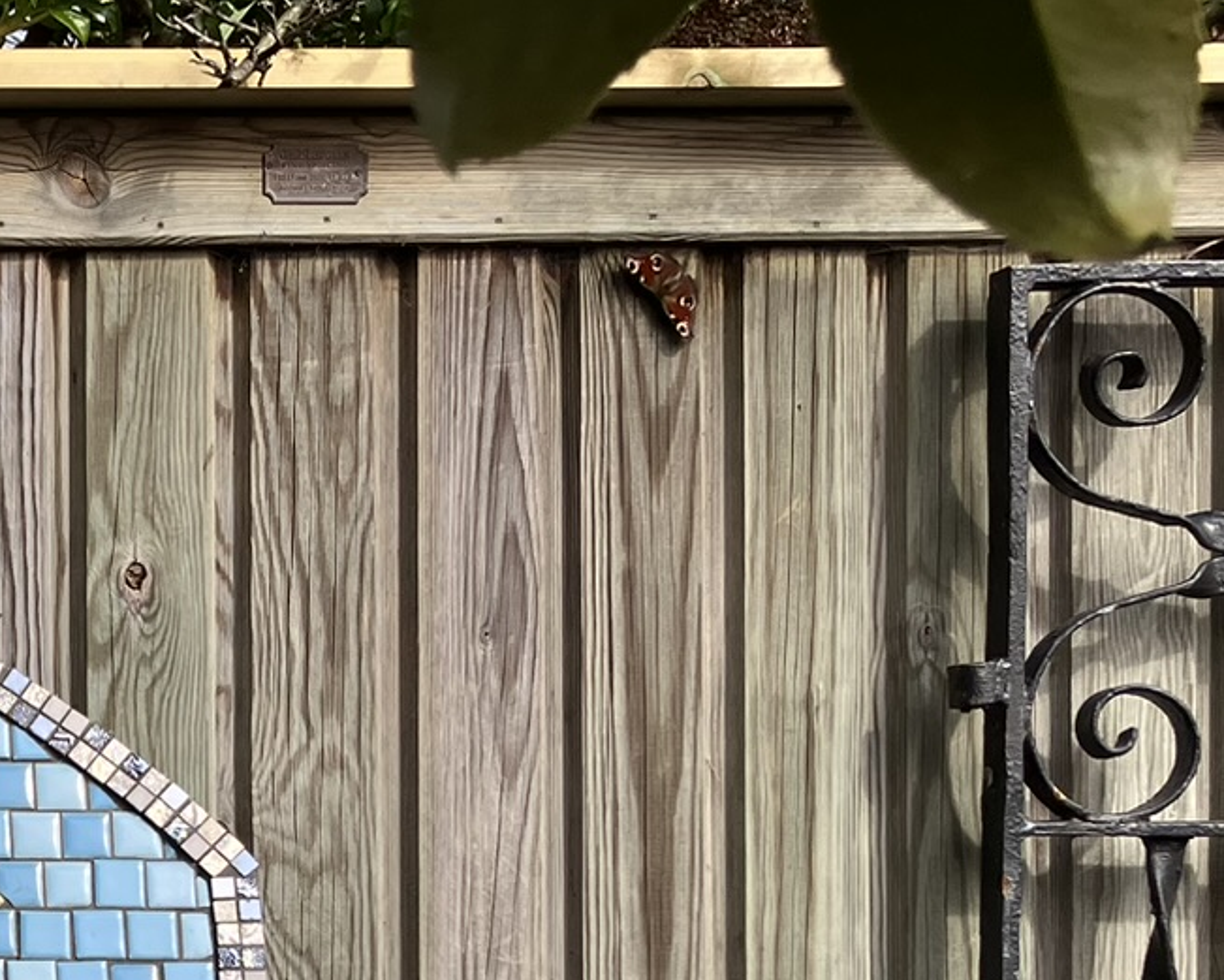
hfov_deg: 20.1
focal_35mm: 86
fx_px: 3116
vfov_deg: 17.2
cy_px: 1110
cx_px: -423
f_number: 1.8
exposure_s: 1/1156
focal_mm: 3.99
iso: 32
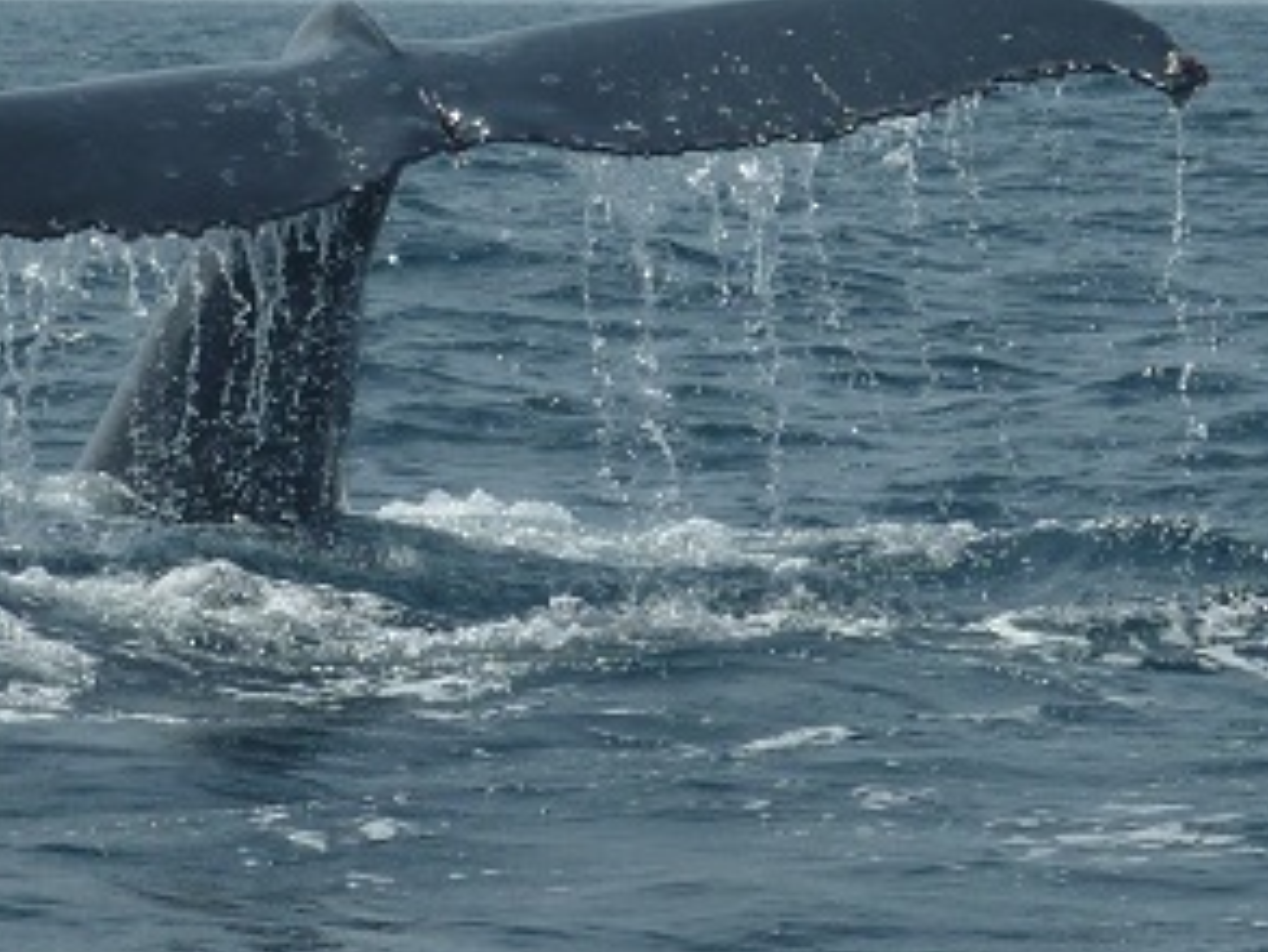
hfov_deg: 8.7
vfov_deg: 6.5
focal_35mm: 227
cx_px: 351
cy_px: 242
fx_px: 8319
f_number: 5.6
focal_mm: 18.2
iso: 80
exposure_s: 1/1000
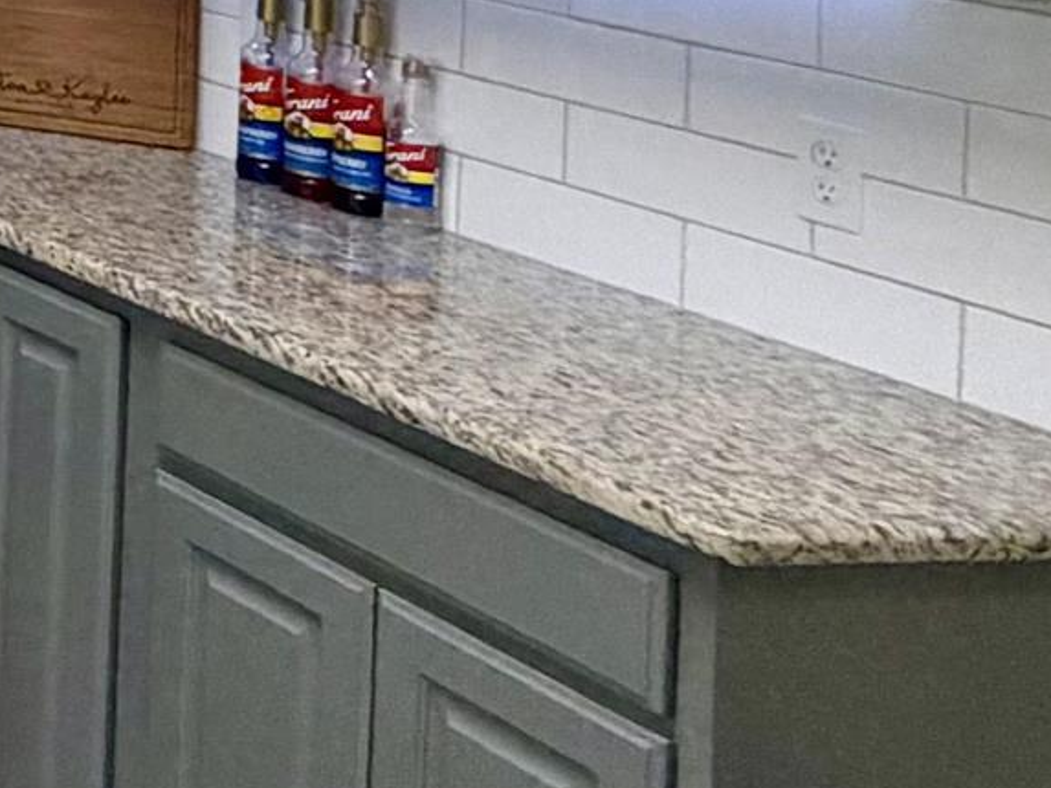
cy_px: -475
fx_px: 2278
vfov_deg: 17.2
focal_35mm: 75
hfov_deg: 17.8
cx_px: -1073
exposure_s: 1/60
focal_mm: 2.22
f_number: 2.2
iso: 250
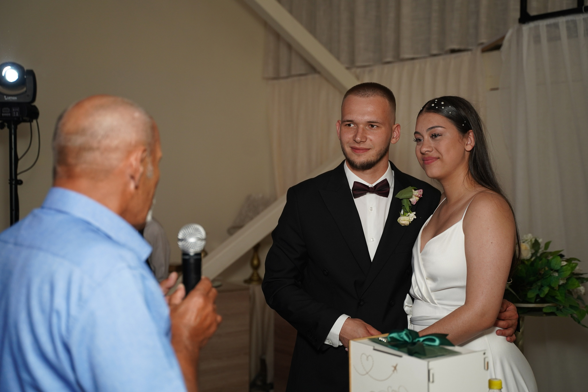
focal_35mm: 49
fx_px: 800
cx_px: 294
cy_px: 196
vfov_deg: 27.5
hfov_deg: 40.3
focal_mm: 49
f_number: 2.8
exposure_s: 1/160
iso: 800
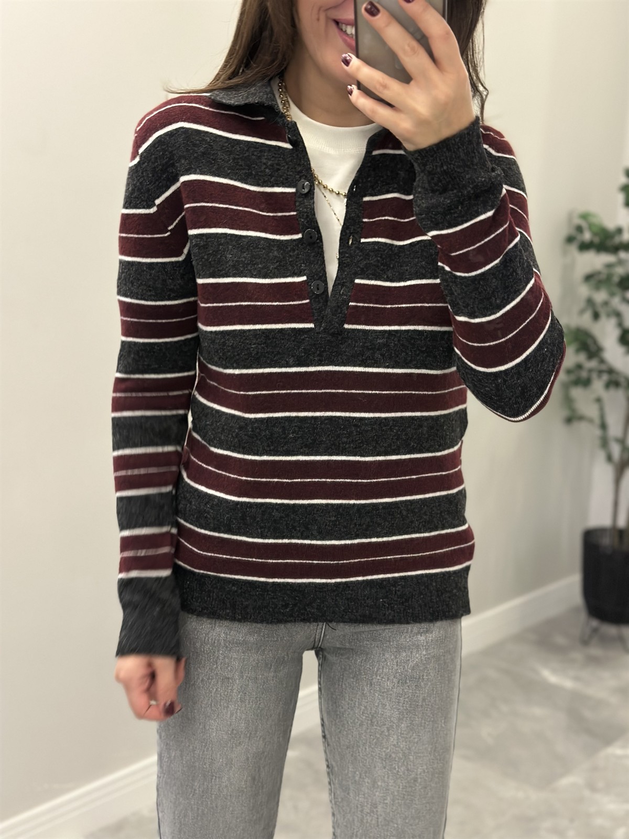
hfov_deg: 30.3
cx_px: 314
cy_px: 420
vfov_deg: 39.7
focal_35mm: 48
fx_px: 1163
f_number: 1.78
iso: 400
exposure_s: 1/33
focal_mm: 6.86
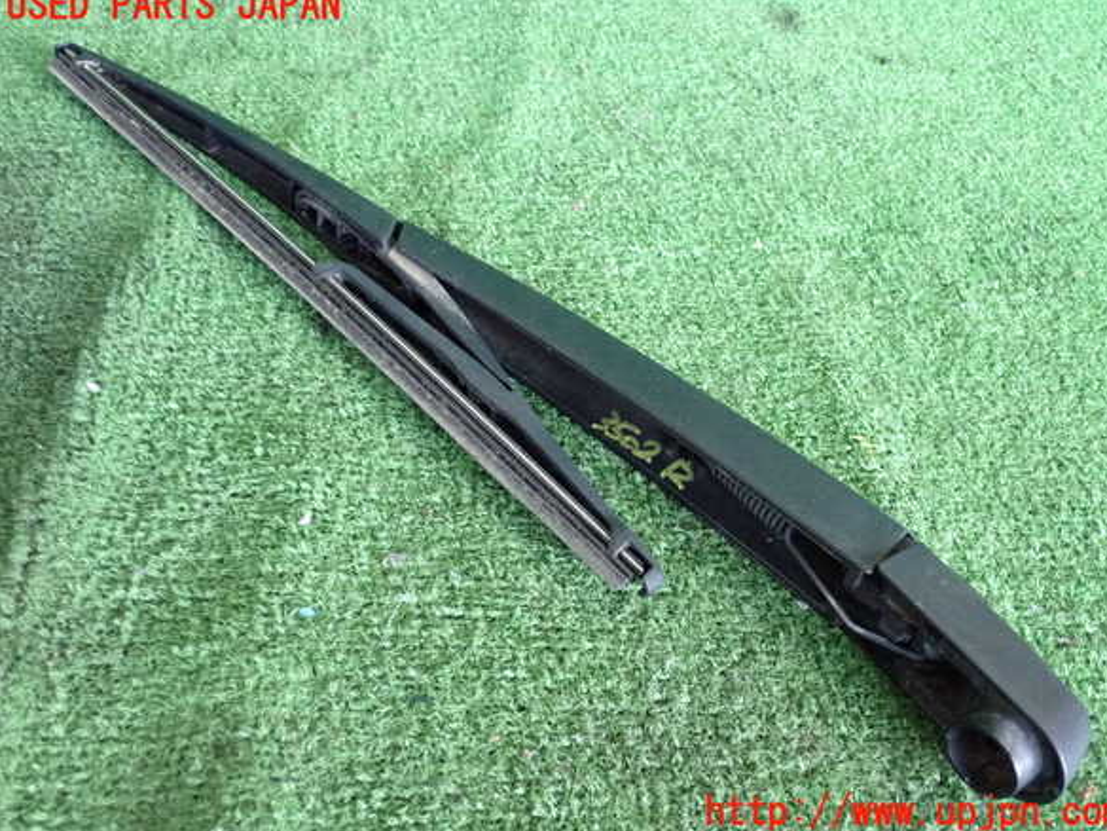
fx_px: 1183
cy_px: 410
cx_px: 565
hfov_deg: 50.1
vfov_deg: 38.7
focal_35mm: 37
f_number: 2.5
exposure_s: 1/125
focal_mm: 6.37
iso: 1250
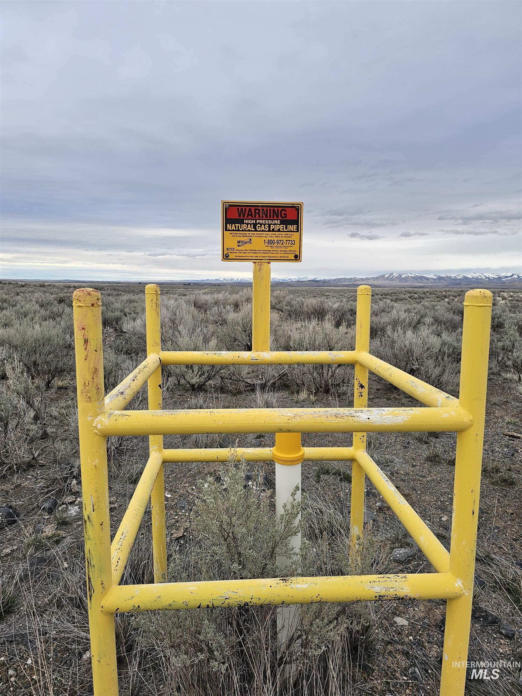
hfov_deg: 58.9
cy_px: 348
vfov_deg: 73.9
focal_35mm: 23
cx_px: 261
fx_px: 462
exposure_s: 1/120
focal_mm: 6.3
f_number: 1.7
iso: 16
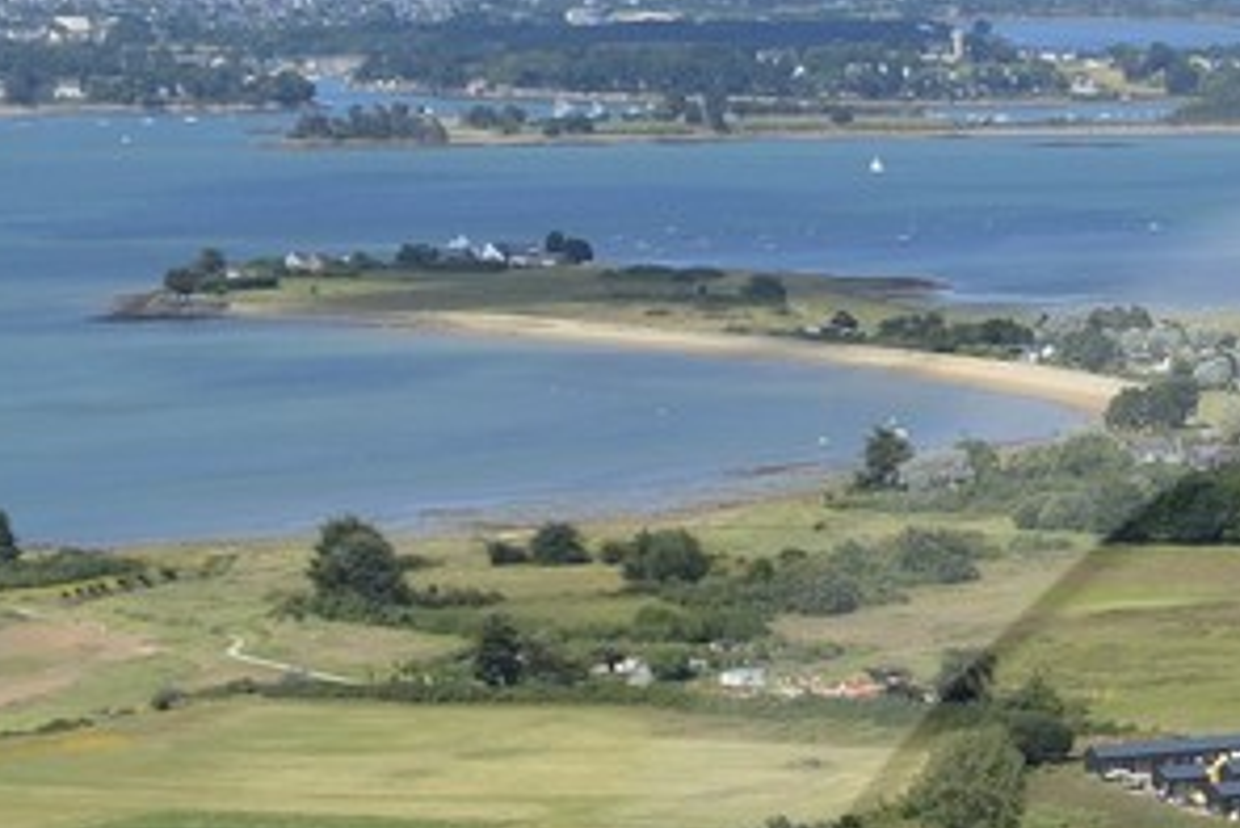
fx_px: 5789
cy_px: 1734
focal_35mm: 168
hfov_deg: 11.5
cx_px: 2097
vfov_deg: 7.8
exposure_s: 1/1250
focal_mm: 31
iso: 400
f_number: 6.3
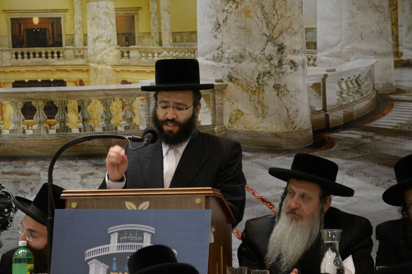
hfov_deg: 5.3
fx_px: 4440
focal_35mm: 388
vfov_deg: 3.5
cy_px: 144
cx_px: 156
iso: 1250
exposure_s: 1/80
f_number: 5.6
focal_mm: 300
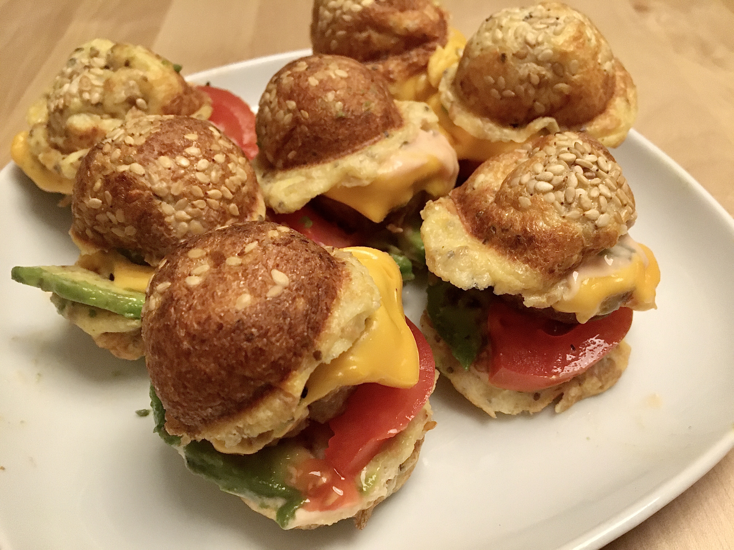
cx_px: 367
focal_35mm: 29
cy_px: 275
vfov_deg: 48.2
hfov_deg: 61.7
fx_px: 615
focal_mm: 4.15
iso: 250
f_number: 2.2
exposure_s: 1/17
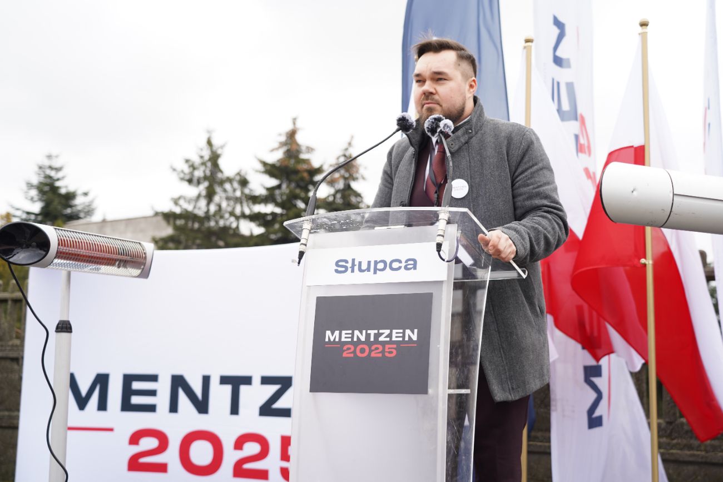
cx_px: 362
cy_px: 241
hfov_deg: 38.9
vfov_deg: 26.5
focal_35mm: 51
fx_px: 1024
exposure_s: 1/100
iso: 125
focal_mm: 51
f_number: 4
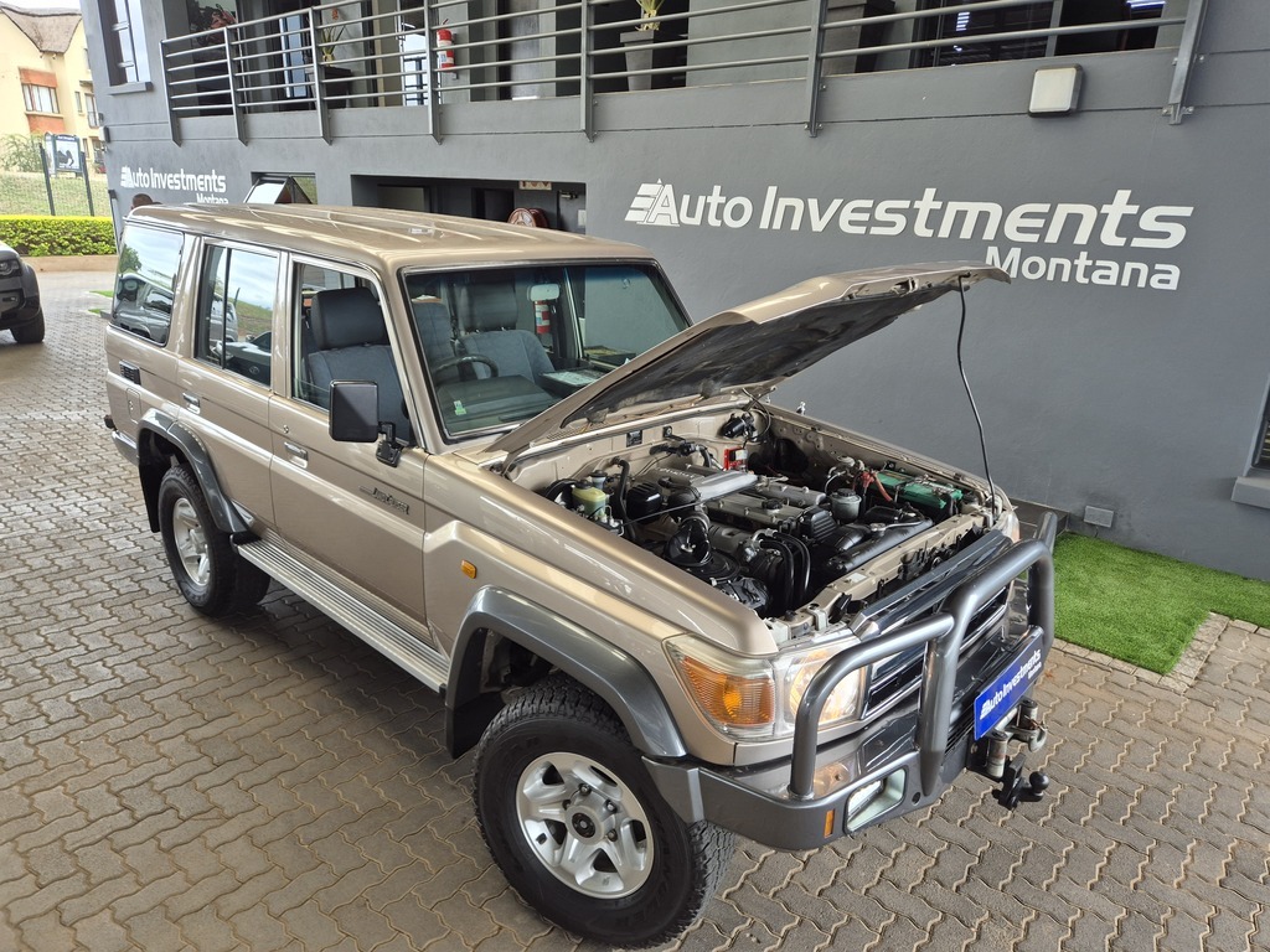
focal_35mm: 23
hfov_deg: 73.9
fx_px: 844
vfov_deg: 58.9
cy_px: 476
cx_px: 635
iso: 64
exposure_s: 1/180
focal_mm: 5.4
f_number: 1.8
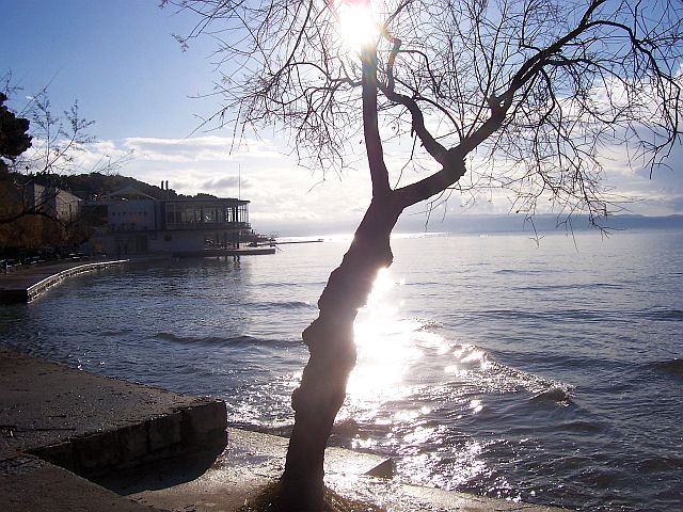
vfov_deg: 41.8
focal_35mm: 34
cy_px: 256
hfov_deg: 54.0
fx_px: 671
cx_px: 342
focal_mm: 5.6
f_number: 5.6
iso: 80
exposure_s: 1/1500
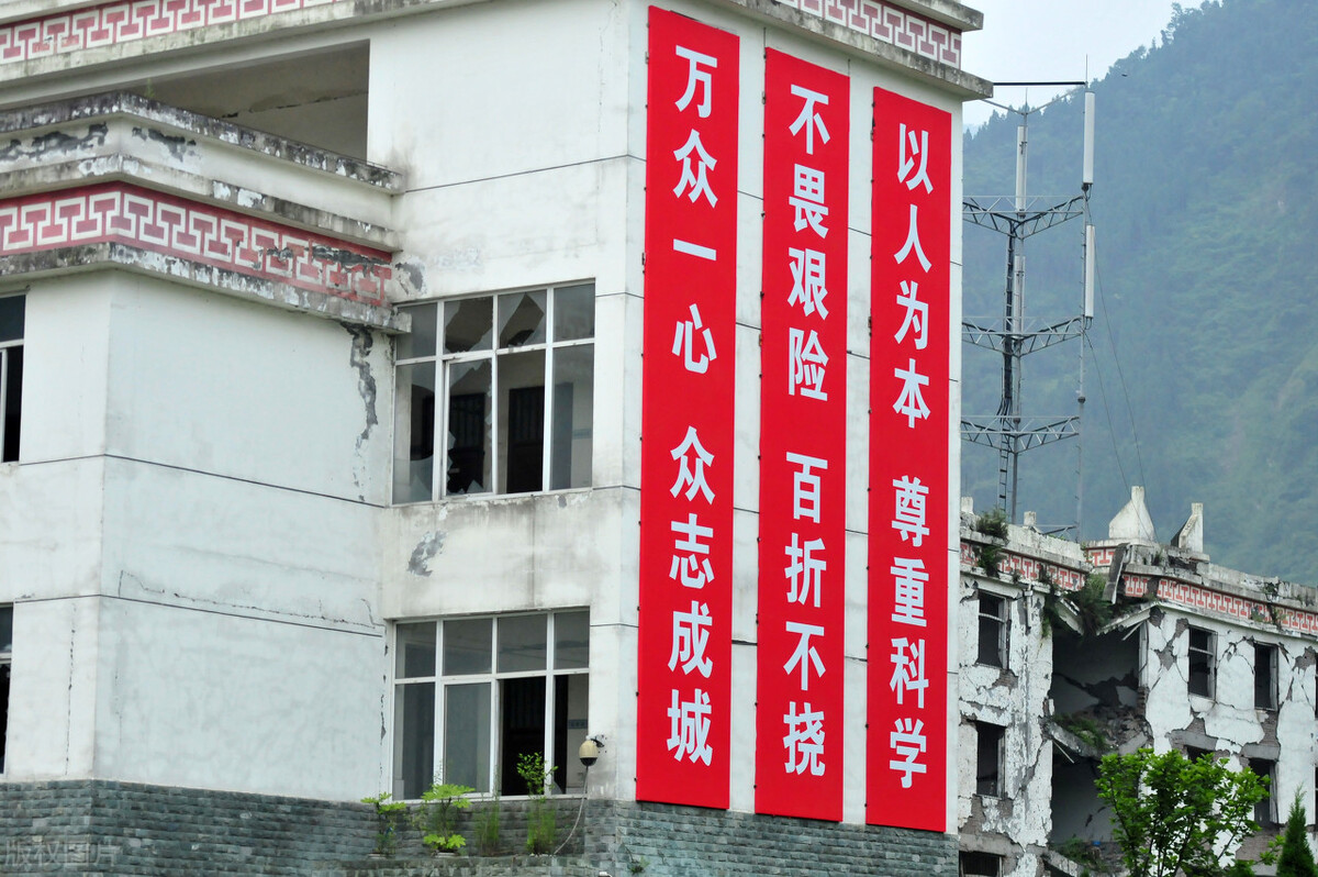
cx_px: 659
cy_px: 438
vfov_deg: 13.0
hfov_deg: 19.5
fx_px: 3841
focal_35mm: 105
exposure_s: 1/5000
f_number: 2.8
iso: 800
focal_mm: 70
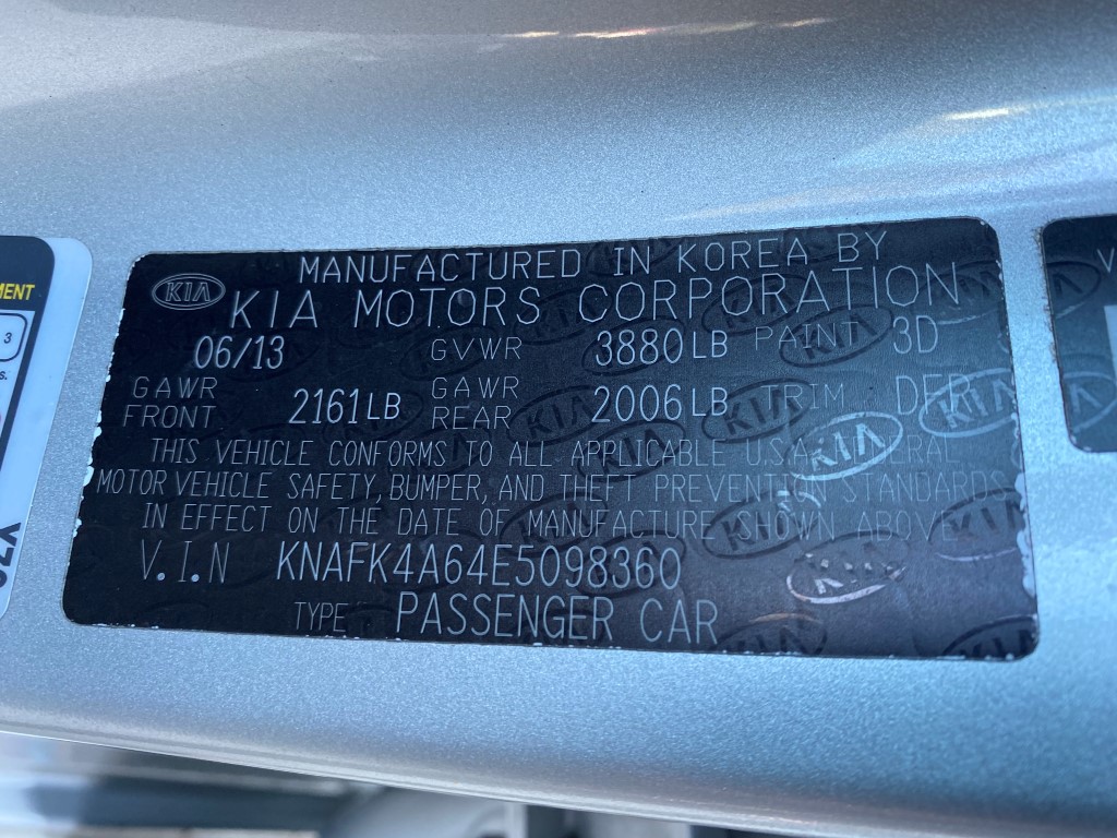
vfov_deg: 53.1
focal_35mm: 26
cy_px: 419
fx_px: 839
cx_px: 558
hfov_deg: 67.3
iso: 125
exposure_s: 1/121
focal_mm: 4.25
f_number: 1.8
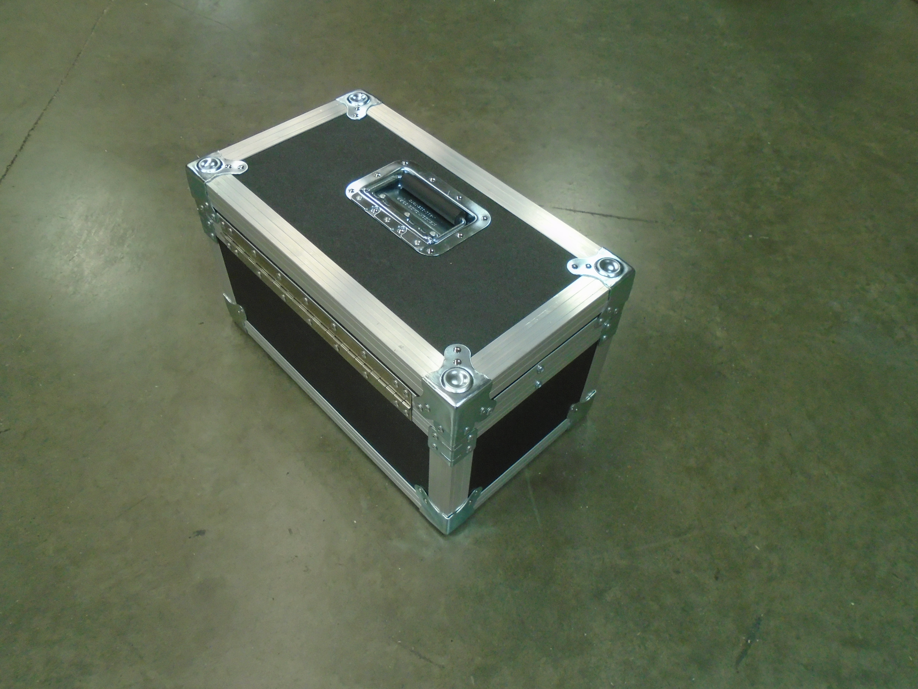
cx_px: 459
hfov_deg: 67.3
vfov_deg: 53.1
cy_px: 344
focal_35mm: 26
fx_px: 690
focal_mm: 4.6
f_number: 3.2
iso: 320
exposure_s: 1/60
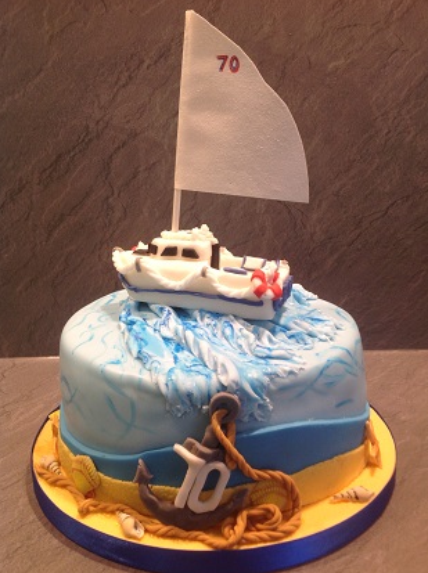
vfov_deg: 49.0
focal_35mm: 38
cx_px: 227
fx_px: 628
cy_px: 299
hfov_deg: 37.6
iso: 50
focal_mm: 4.28
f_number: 2.4
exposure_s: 1/24
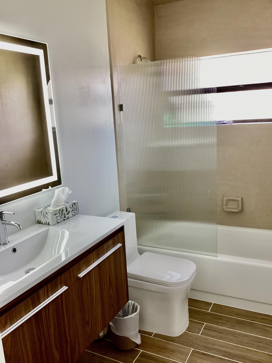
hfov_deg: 45.4
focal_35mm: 31
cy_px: 182
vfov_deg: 58.4
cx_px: 136
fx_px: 325
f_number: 2.4
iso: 64
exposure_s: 1/50
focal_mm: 3.3
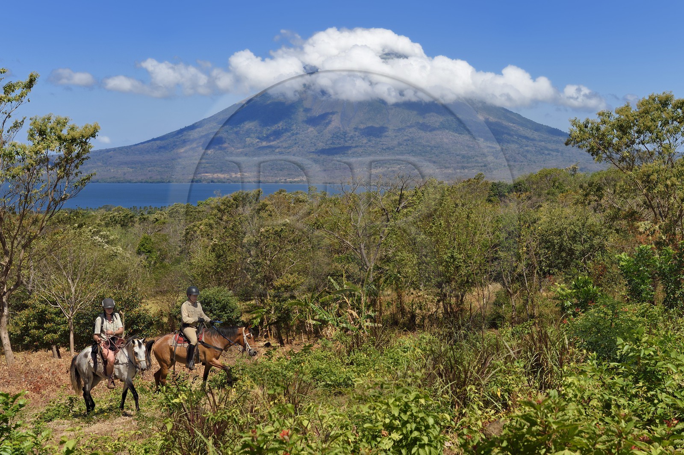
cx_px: 342
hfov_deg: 34.5
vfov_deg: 23.3
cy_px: 228
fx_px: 1101
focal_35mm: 58
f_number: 10
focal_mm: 58
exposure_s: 1/400
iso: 200
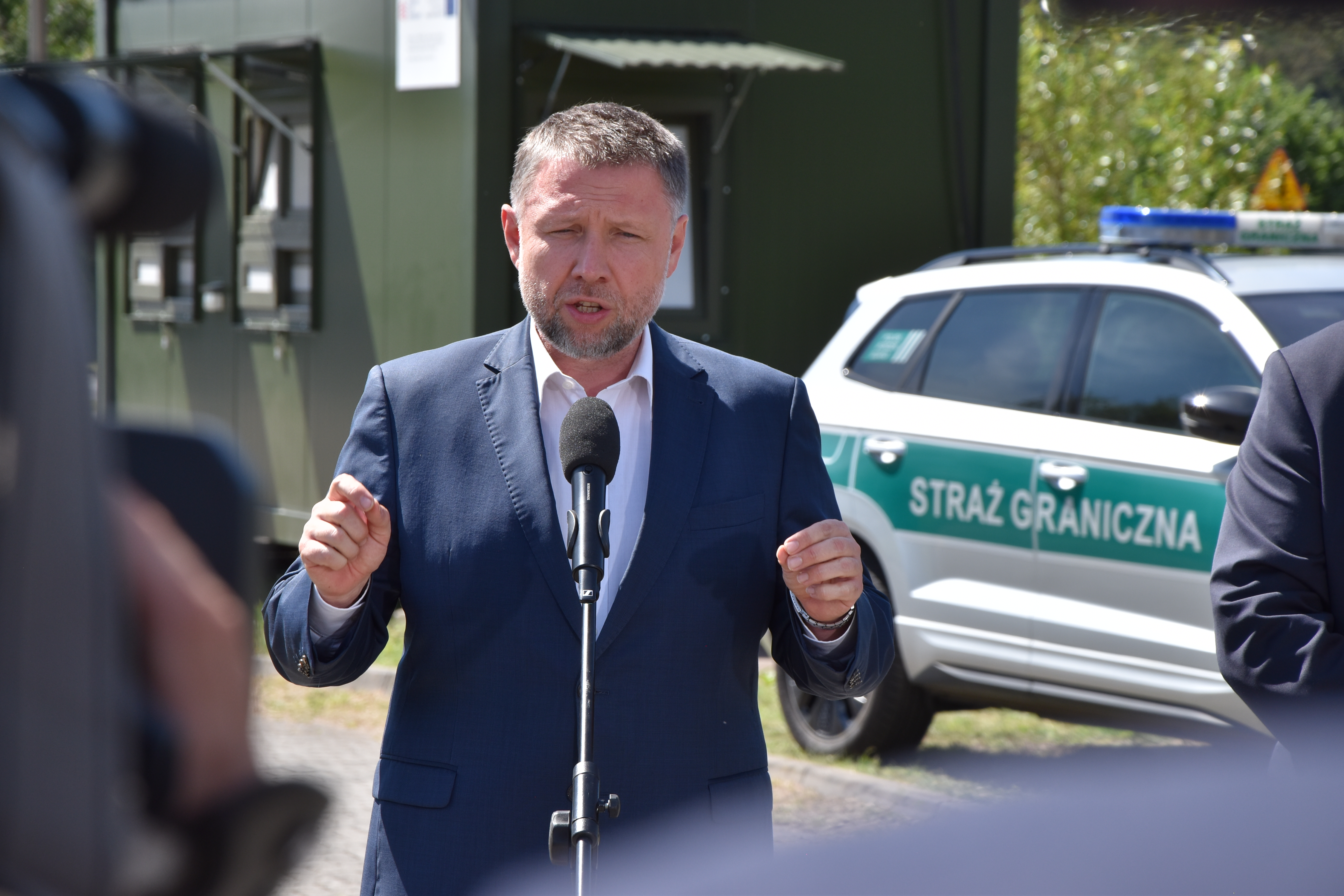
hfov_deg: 13.0
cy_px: 448
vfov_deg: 8.7
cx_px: 672
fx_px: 5881
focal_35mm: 158
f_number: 9.5
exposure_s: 1/350
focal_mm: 105
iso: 200
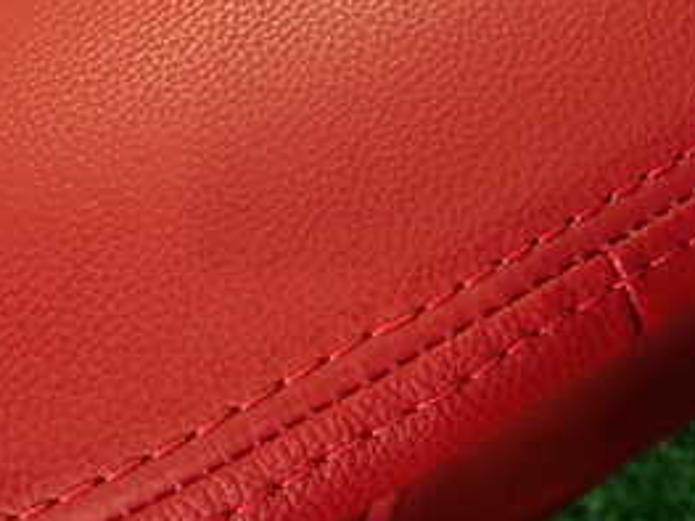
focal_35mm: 57
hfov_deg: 33.7
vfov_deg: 24.8
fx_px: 1144
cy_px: 42
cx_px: 425
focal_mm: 4.5
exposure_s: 1/60
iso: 200
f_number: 2
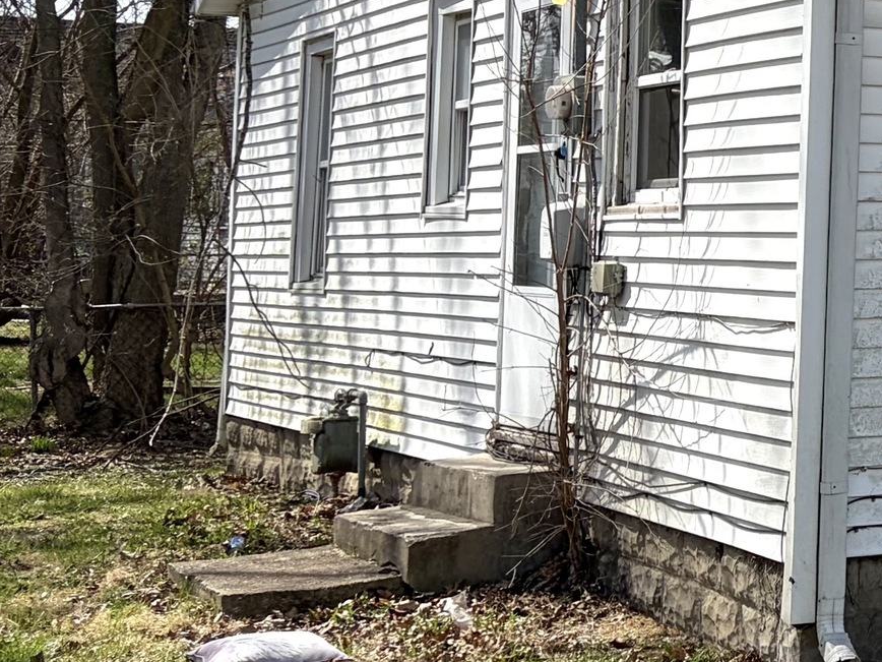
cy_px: 12
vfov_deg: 15.8
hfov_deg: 17.8
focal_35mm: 92
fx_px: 2344
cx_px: 1511
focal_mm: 5.96
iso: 50
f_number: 1.6
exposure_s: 1/4065
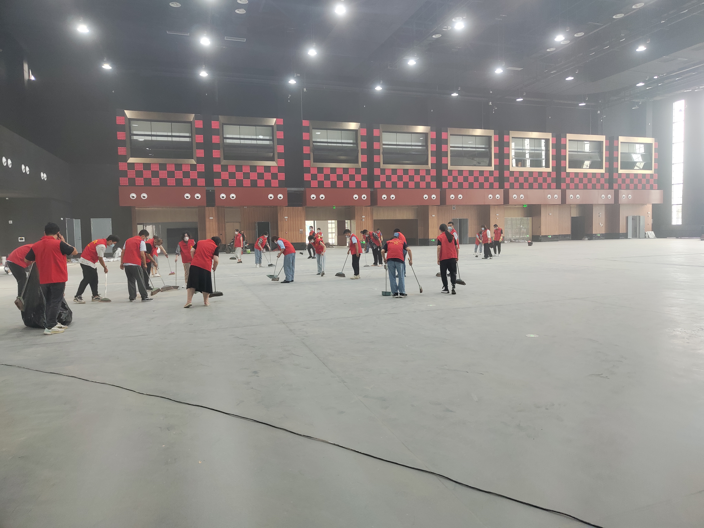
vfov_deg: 56.8
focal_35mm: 24
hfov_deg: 71.6
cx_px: 352
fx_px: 488
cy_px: 264
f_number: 1.88
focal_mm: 5.59
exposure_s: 1/100
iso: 155
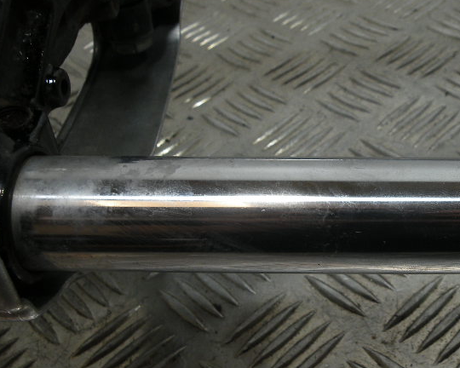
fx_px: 681
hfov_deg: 36.0
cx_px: 371
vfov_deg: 30.3
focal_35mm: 50
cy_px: 180
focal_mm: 4.7
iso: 64
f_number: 3.5
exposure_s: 1/97.4
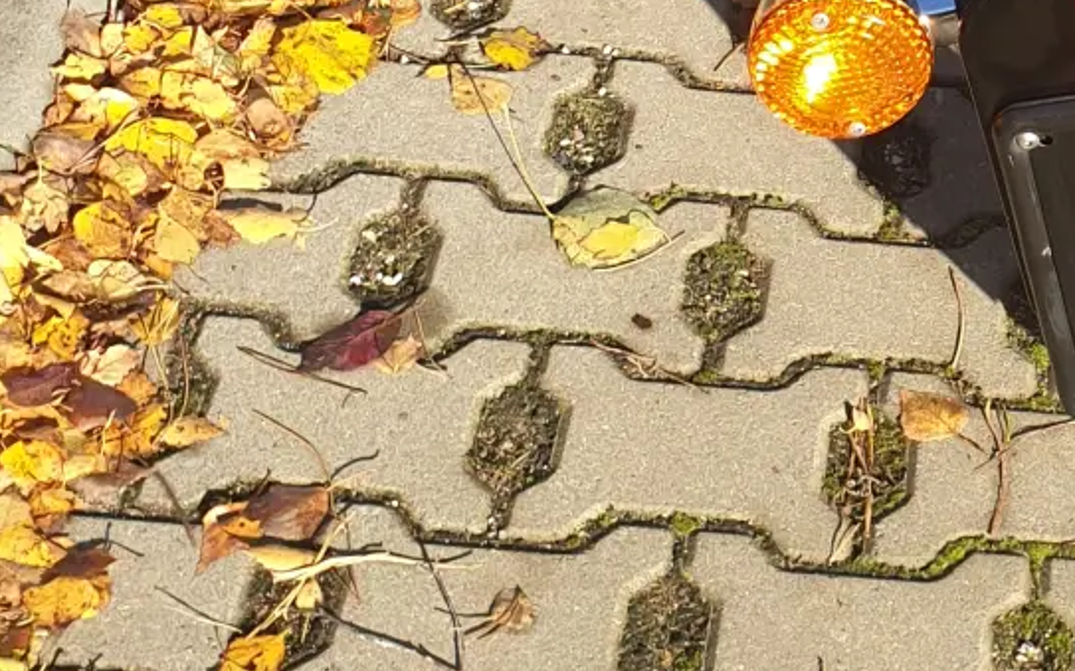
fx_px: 2929
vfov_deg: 12.6
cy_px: -217
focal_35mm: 100
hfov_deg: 19.5
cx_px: 1309
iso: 50
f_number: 2.4
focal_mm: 4.3
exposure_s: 1/507
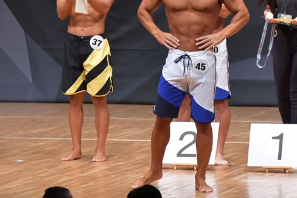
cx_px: 204
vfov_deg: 3.2
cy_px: 59
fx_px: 3538
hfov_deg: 4.8
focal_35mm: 429
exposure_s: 1/400
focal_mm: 180
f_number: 5.6
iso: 8000
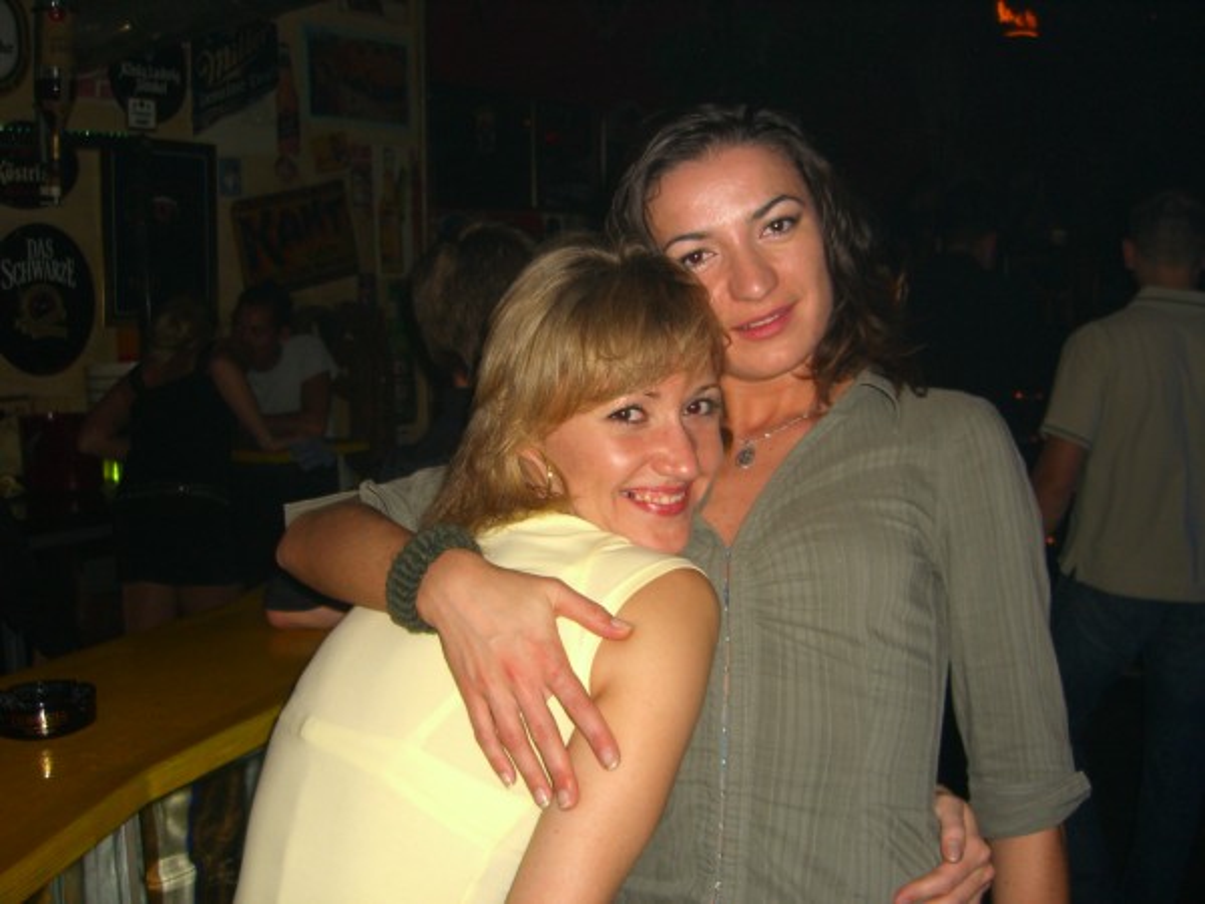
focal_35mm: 38
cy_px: 452
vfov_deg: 37.7
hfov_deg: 49.0
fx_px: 1323
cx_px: 602
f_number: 2.8
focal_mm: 7.9
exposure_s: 1/60
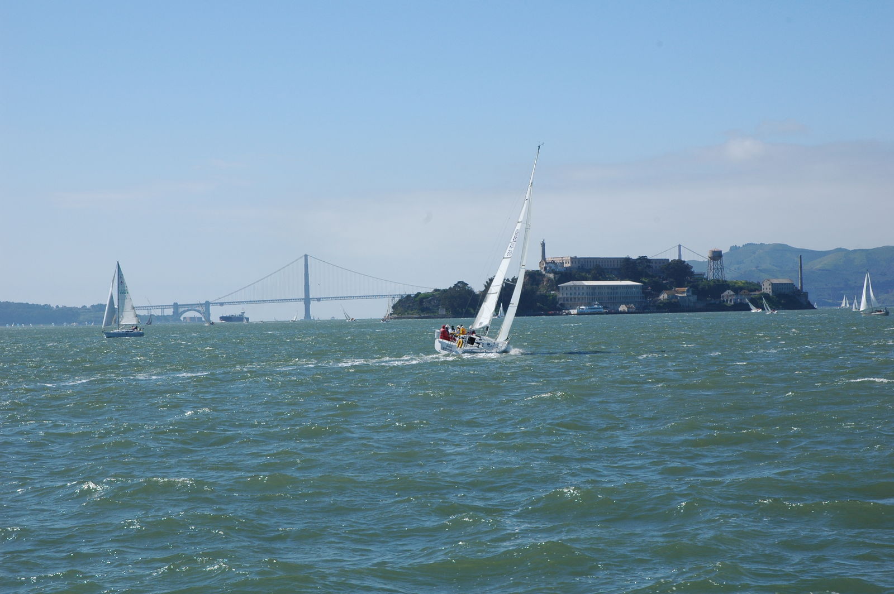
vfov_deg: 17.5
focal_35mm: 78
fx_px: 1935
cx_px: 447
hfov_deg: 26.0
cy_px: 297
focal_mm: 52
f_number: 13
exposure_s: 1/250
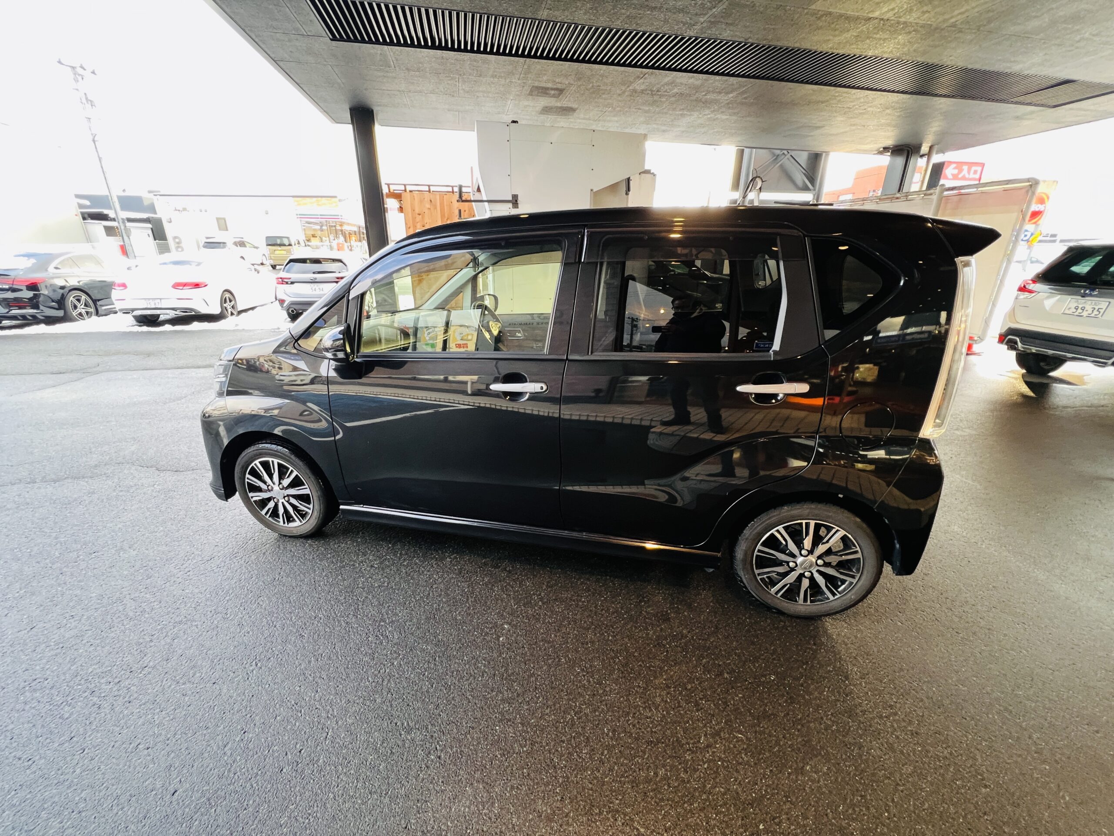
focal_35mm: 13
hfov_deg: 106.2
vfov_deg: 89.9
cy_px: 418
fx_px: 418
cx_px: 557
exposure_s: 1/63
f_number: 1.8
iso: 250
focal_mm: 1.57
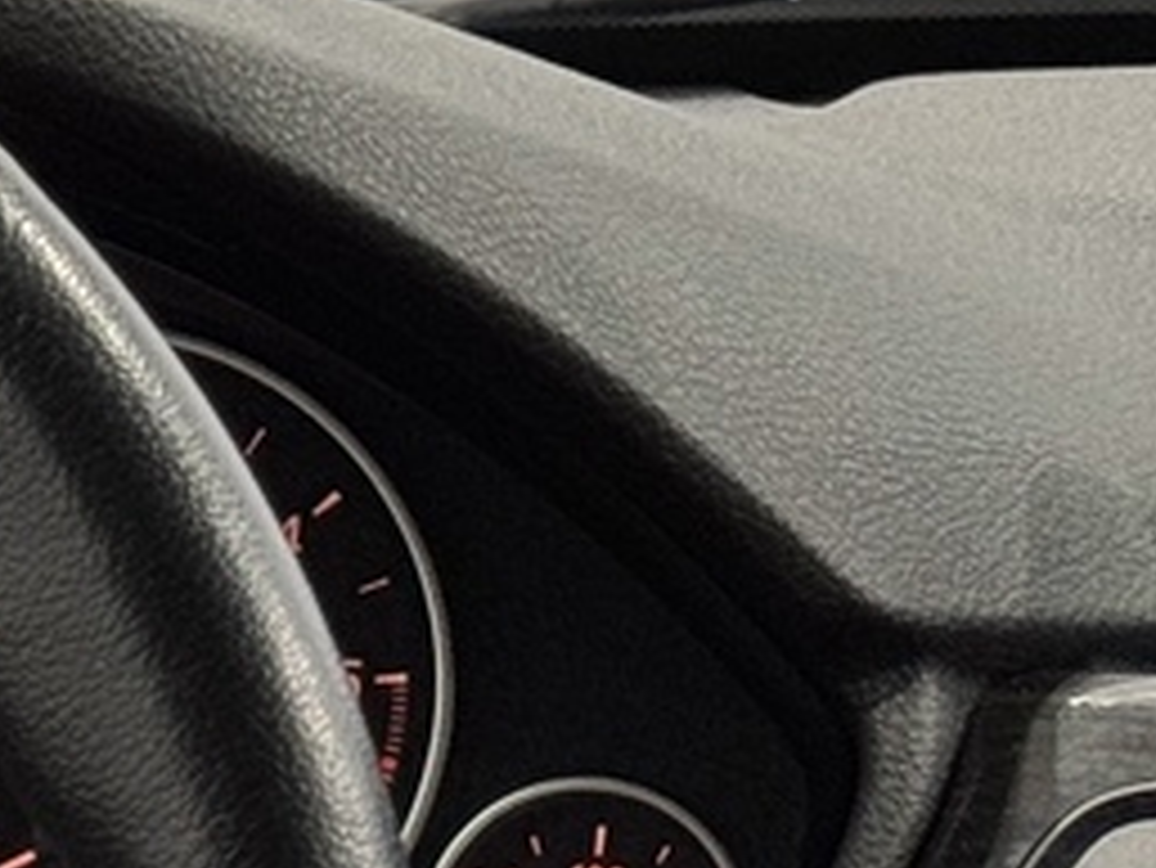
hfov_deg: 6.9
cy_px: 994
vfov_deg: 5.5
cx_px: -1651
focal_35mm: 269
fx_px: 8987
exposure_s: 1/100
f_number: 1.78
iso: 100
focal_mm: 6.76
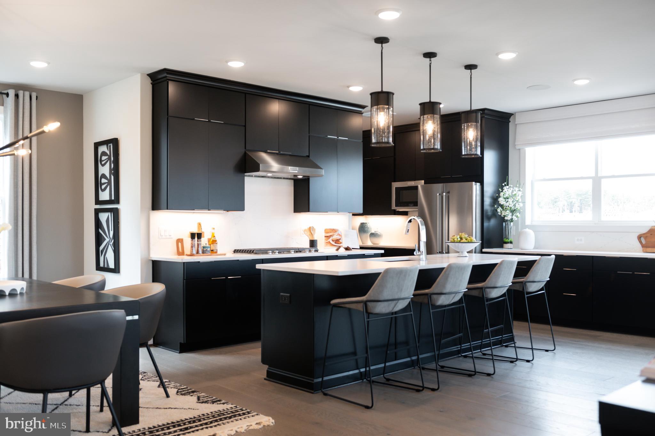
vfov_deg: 38.8
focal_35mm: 34
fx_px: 618
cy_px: 218
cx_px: 328
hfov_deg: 55.8
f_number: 4
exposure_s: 1/125
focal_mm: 34
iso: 800
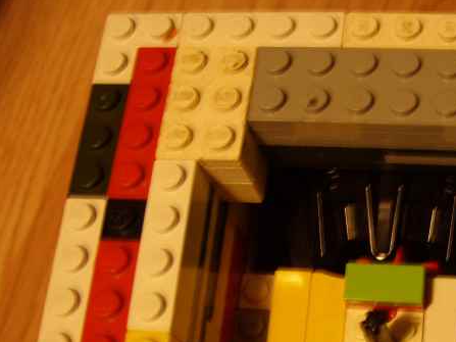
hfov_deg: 27.8
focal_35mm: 68
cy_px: 253
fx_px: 896
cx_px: 389
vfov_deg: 21.4
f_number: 2.8
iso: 100
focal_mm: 7.8
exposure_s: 1/10
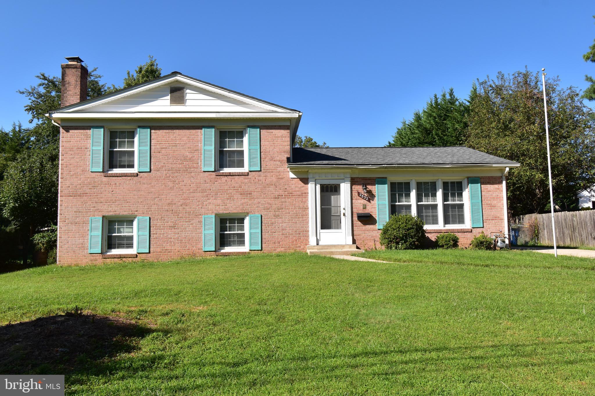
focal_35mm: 30
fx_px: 496
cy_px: 198
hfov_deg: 61.9
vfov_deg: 43.6
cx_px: 298
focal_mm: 20
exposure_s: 1/400
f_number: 10
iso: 320
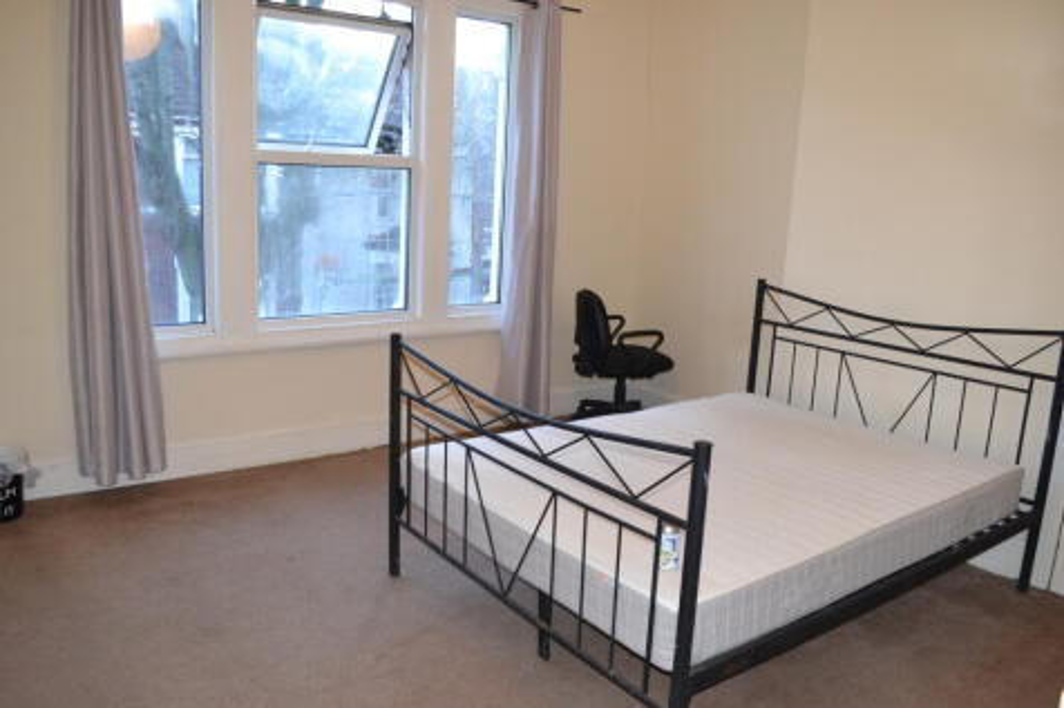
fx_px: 798
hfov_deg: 67.4
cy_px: 354
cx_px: 532
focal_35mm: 27
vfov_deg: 47.9
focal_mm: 18
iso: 1800
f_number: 3.5
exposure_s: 1/60
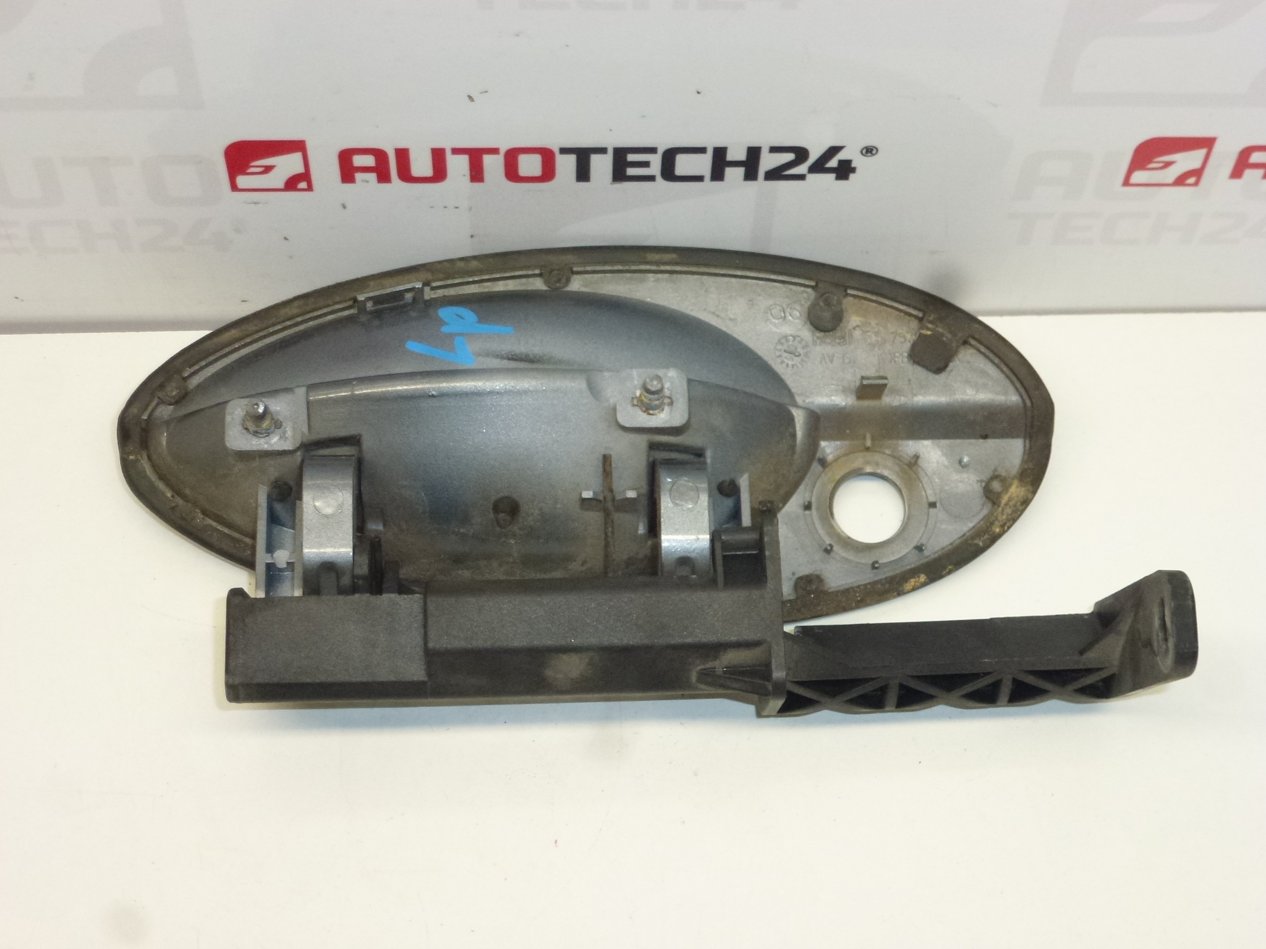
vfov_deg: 25.7
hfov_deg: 33.8
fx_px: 2085
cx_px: 633
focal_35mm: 57
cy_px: 474
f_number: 4.4
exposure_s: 1/160
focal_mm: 10.1
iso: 400
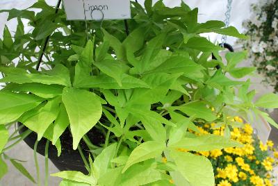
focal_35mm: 36
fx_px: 278
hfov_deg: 53.1
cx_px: 139
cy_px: 93
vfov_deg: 37.0
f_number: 8
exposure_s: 1/60
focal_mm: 24
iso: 110
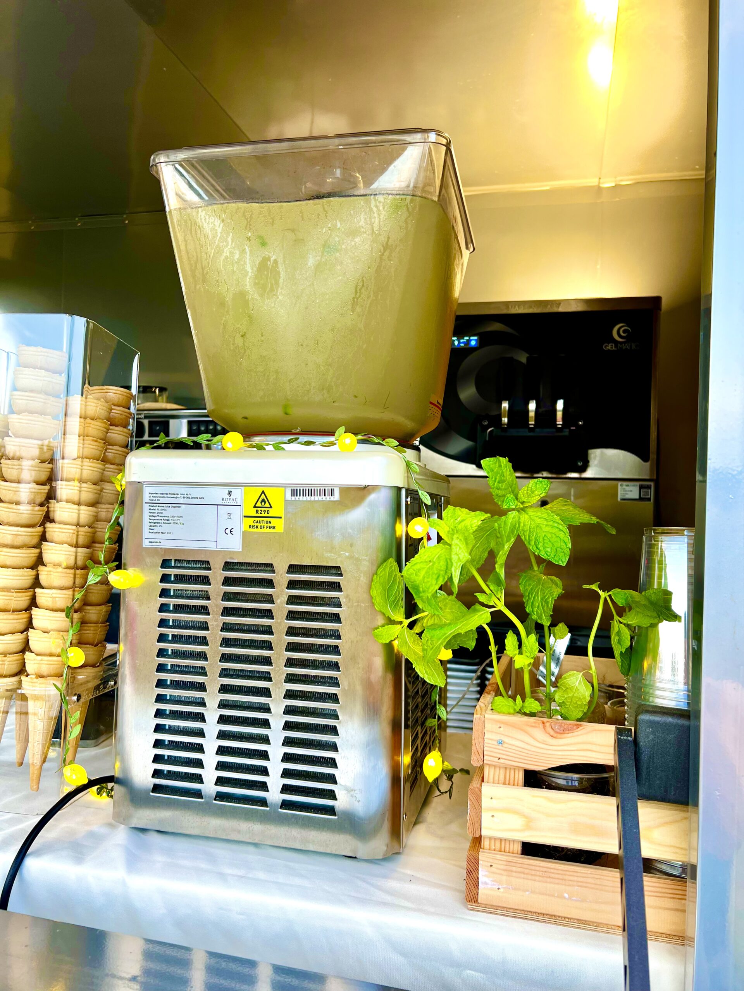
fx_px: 745
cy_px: 496
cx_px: 372
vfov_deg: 67.3
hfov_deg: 53.1
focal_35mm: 26
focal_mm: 5.7
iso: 50
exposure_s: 1/100
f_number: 1.5
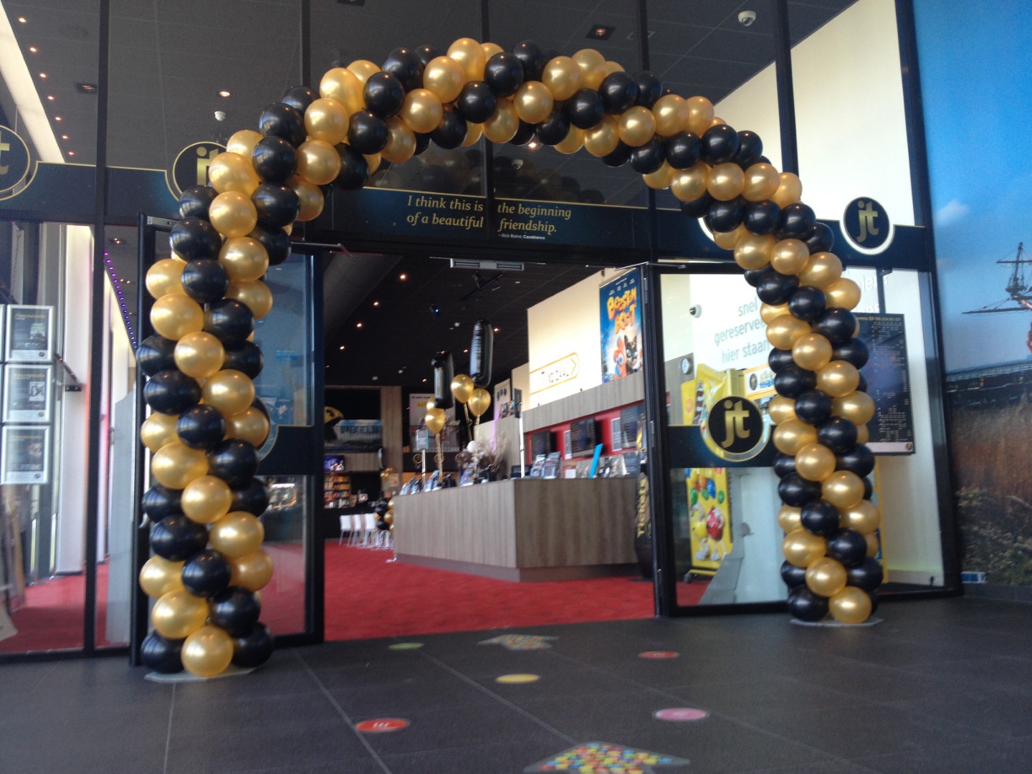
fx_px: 1043
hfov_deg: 52.6
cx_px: 516
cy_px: 387
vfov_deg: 40.7
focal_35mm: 35
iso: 50
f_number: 2.4
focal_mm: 4.28
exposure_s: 1/24
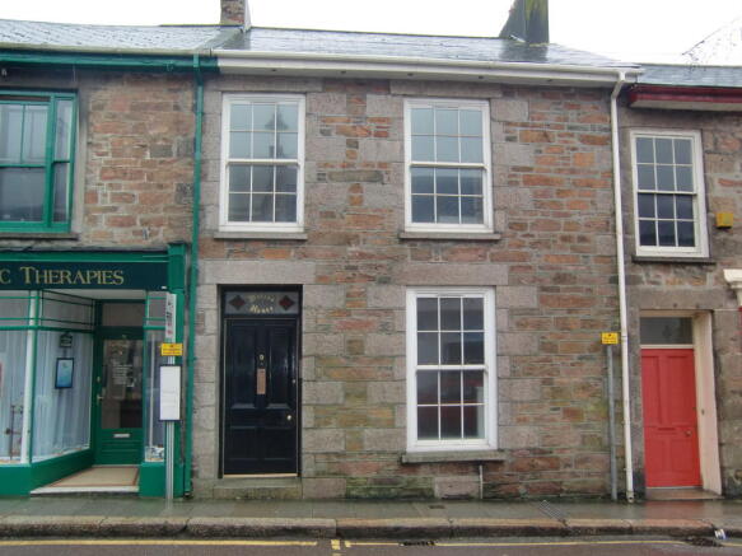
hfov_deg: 61.7
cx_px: 371
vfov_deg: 48.2
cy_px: 278
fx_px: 621
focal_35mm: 29
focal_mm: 5.2
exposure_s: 1/60
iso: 160
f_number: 3.5
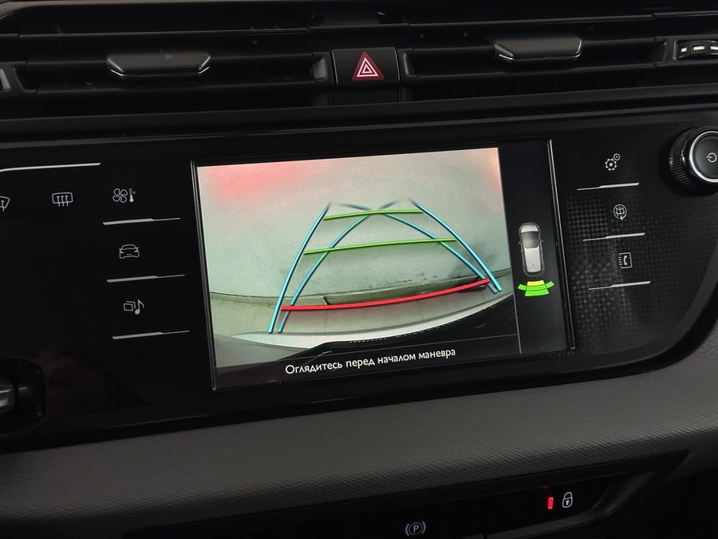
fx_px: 996
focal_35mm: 48
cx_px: 359
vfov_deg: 30.3
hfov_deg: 39.7
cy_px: 270
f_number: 1.78
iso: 80
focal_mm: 6.86
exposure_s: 1/50
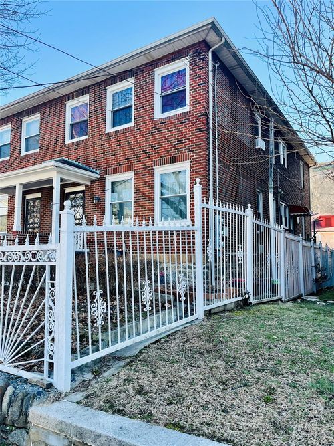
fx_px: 335
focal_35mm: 26
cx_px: 167
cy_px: 223
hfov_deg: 53.0
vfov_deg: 67.3
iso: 50
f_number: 1.6
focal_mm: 5.1
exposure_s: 1/527
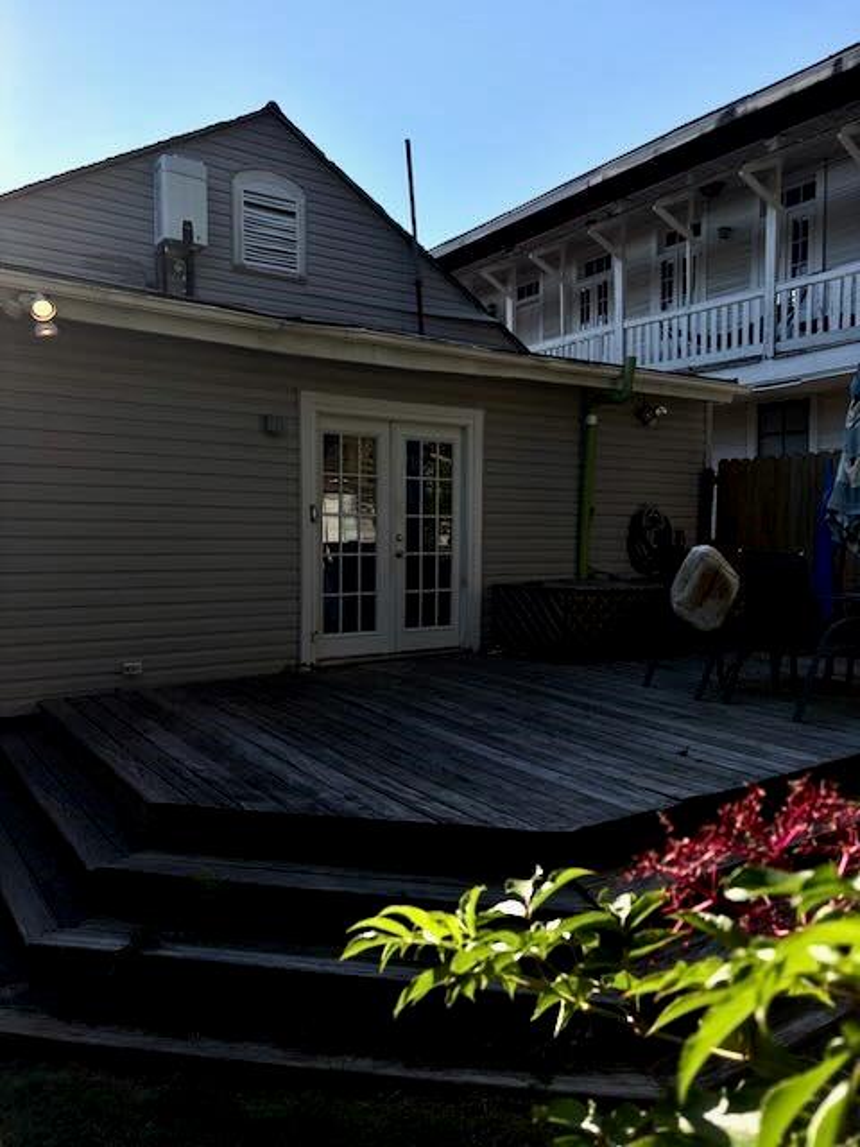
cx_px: 430
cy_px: 574
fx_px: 861
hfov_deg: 53.1
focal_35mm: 26
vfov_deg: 67.3
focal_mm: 5.96
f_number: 1.6
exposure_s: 1/3448
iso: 50
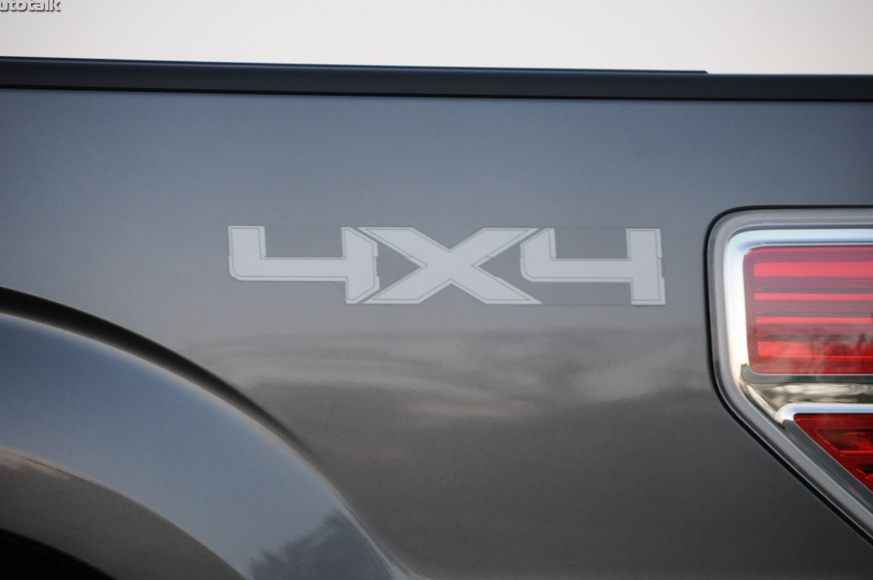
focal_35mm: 171
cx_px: 432
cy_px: 297
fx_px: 4142
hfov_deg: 12.0
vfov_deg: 8.0
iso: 800
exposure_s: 1/125
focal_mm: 110
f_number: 5.6
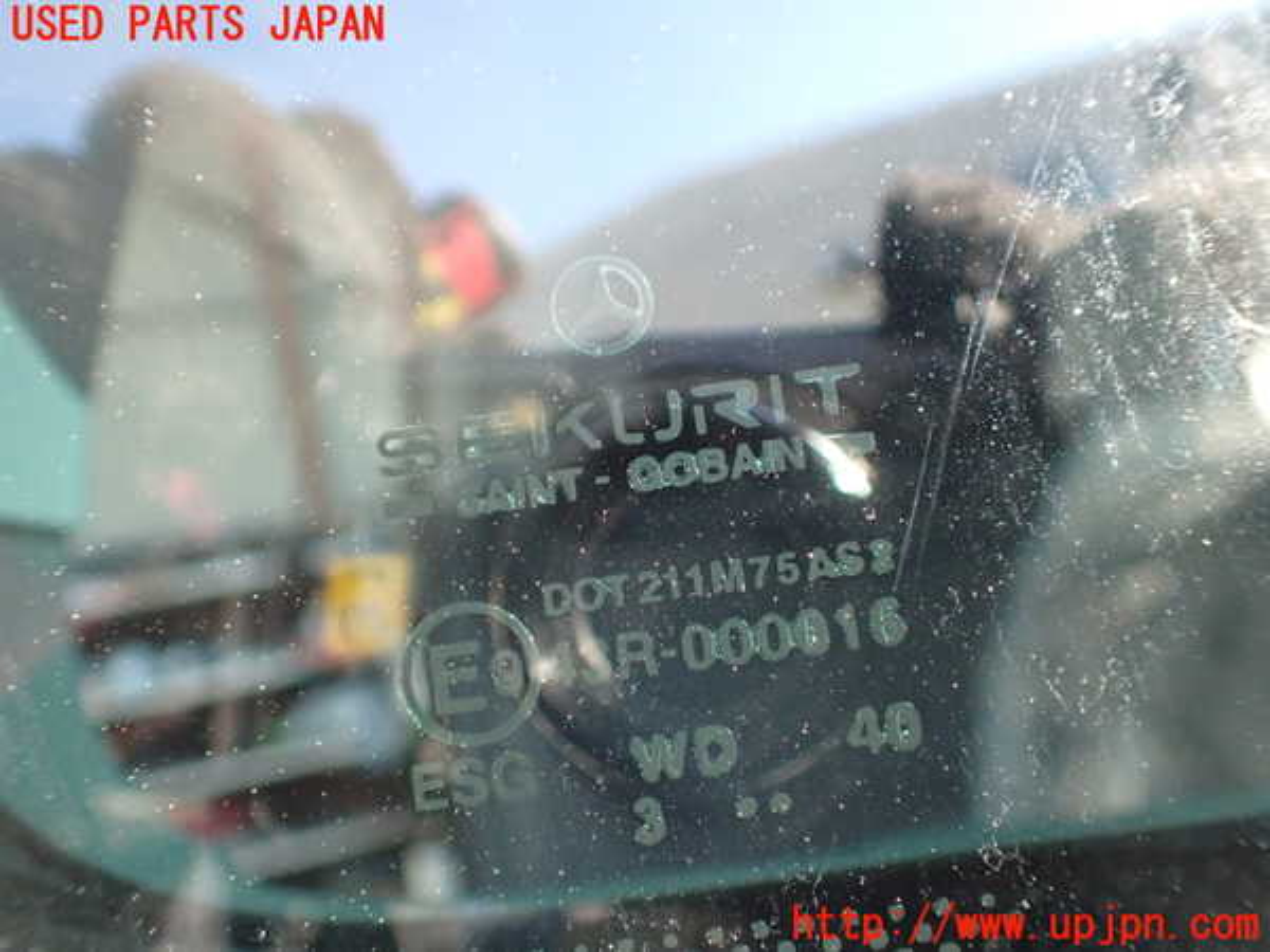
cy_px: 476
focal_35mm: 30
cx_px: 635
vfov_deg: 46.8
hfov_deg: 60.0
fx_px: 1101
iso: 400
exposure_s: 1/125
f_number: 2.3
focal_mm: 5.4
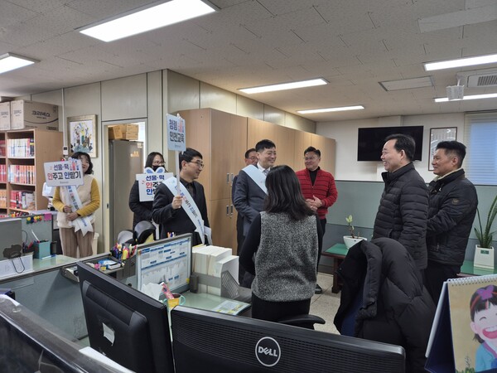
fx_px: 330
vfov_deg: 58.9
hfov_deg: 73.9
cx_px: 248
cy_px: 186
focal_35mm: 23
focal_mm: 5.4
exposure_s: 1/180
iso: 100
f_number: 1.8
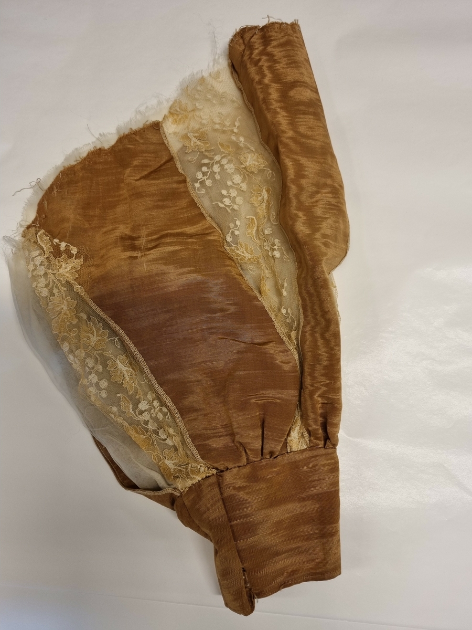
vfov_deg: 67.3
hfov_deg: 53.1
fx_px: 473
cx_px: 236
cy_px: 315
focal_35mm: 26
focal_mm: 5.4
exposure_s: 1/100
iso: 80
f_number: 1.8
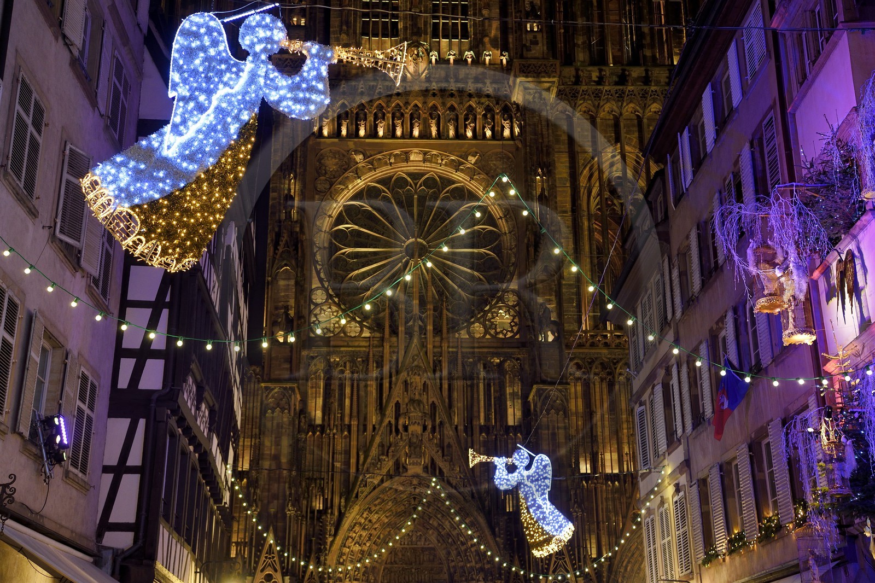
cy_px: 292
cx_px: 438
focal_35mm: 46
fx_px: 1118
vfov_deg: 29.2
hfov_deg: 42.8
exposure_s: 1/25
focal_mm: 46
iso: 800
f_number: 4
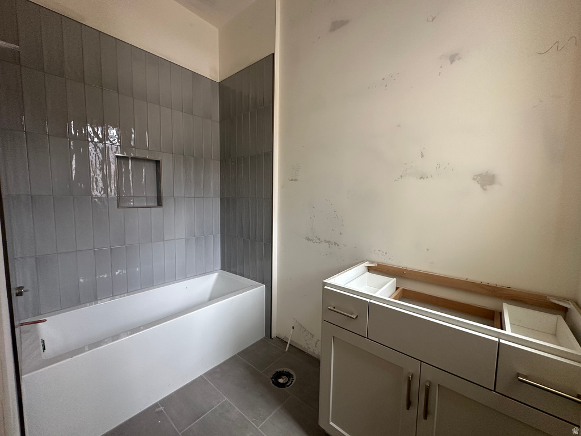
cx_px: 290
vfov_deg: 85.7
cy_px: 218
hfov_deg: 102.1
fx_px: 235
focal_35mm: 14
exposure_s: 1/99
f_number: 2.2
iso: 200
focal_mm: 2.22
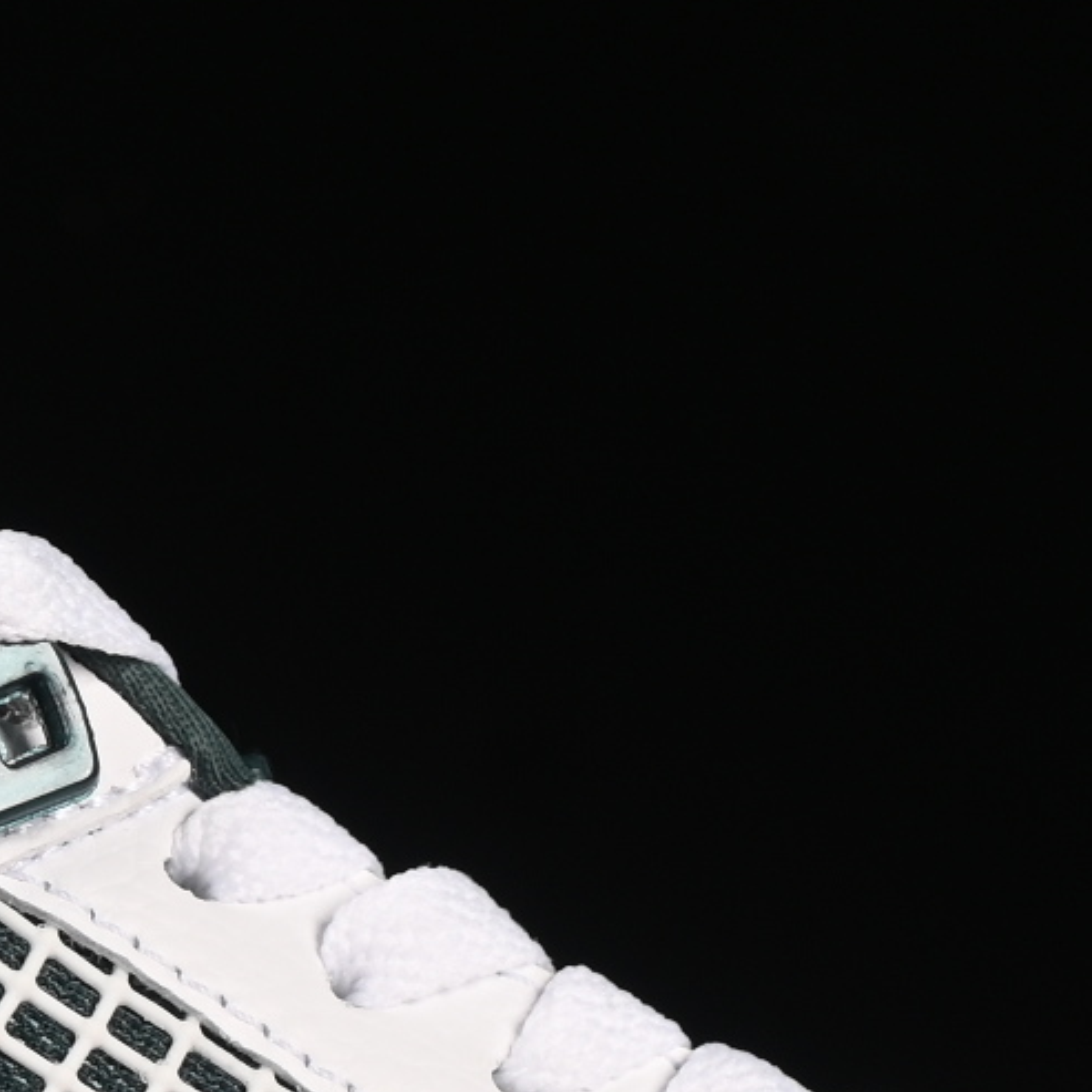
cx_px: 84
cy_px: 1207
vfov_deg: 4.9
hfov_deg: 4.9
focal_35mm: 360
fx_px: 12849
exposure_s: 1/100
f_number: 8
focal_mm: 50
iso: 160
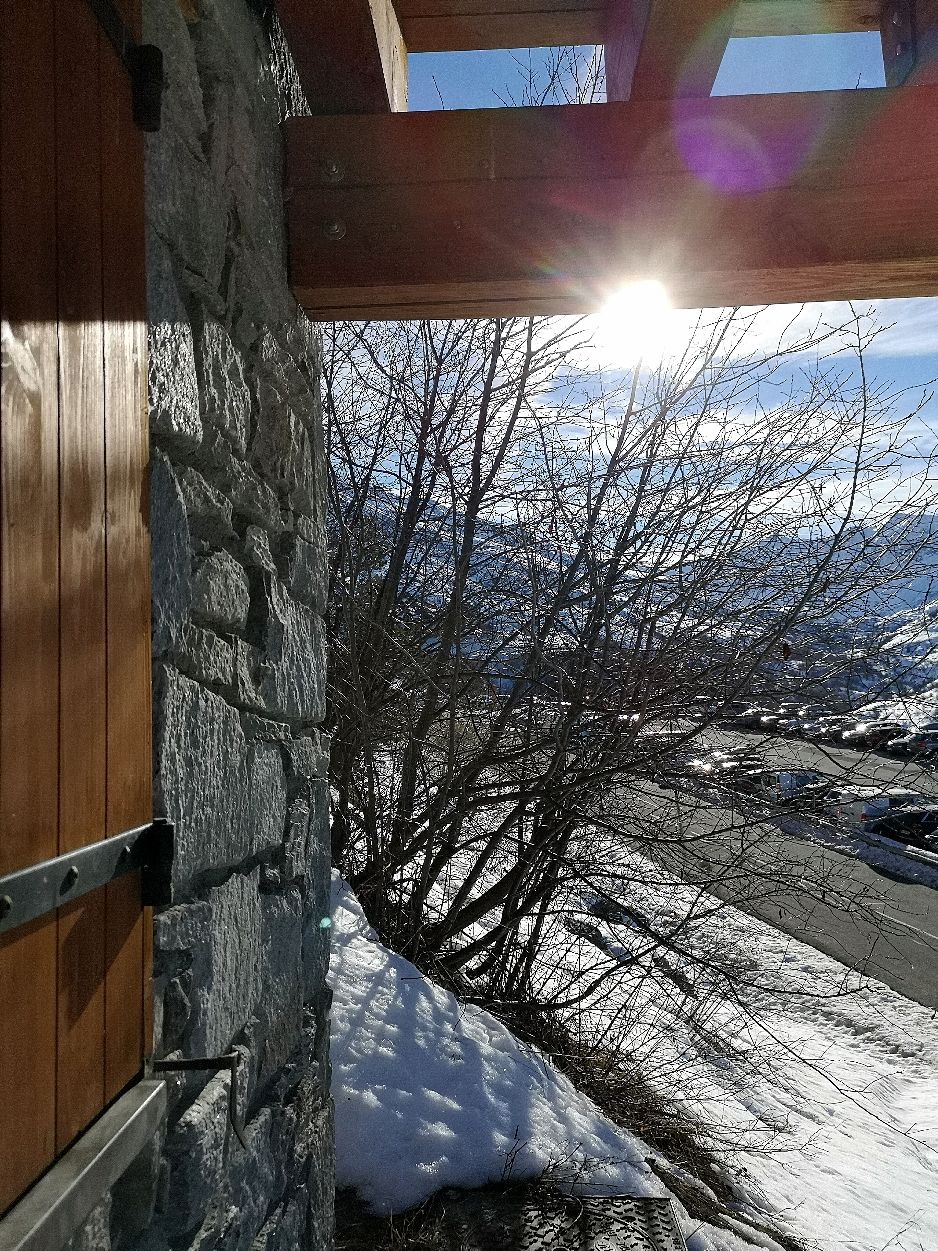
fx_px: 1084
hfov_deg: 46.8
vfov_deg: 60.0
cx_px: 469
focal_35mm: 30
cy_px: 626
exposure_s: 1/3185
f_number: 1.8
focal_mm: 5.58
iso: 50
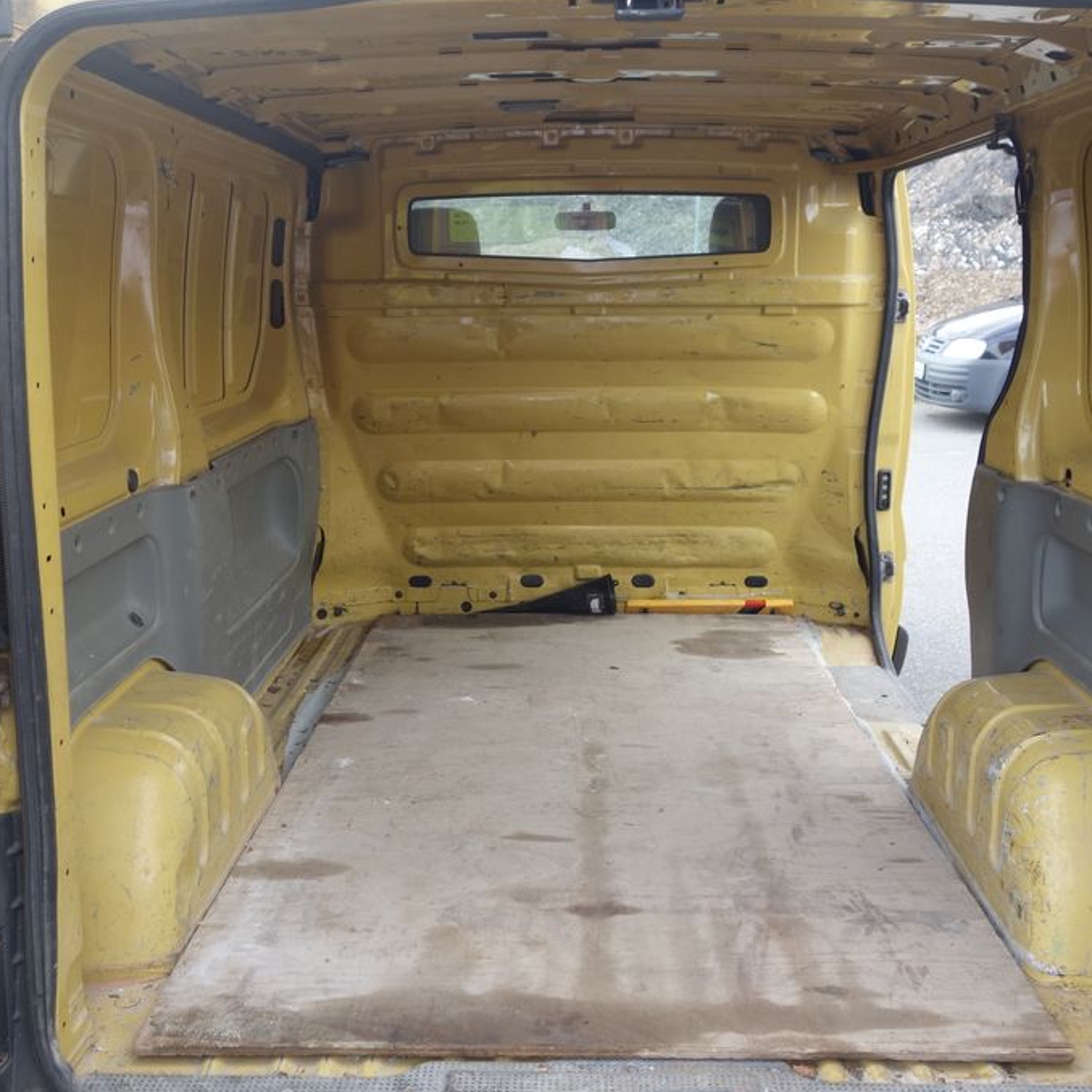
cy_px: 546
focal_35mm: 36
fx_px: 1285
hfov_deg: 46.0
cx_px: 537
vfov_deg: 46.0
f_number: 3.5
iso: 125
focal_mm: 10.4
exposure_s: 1/100
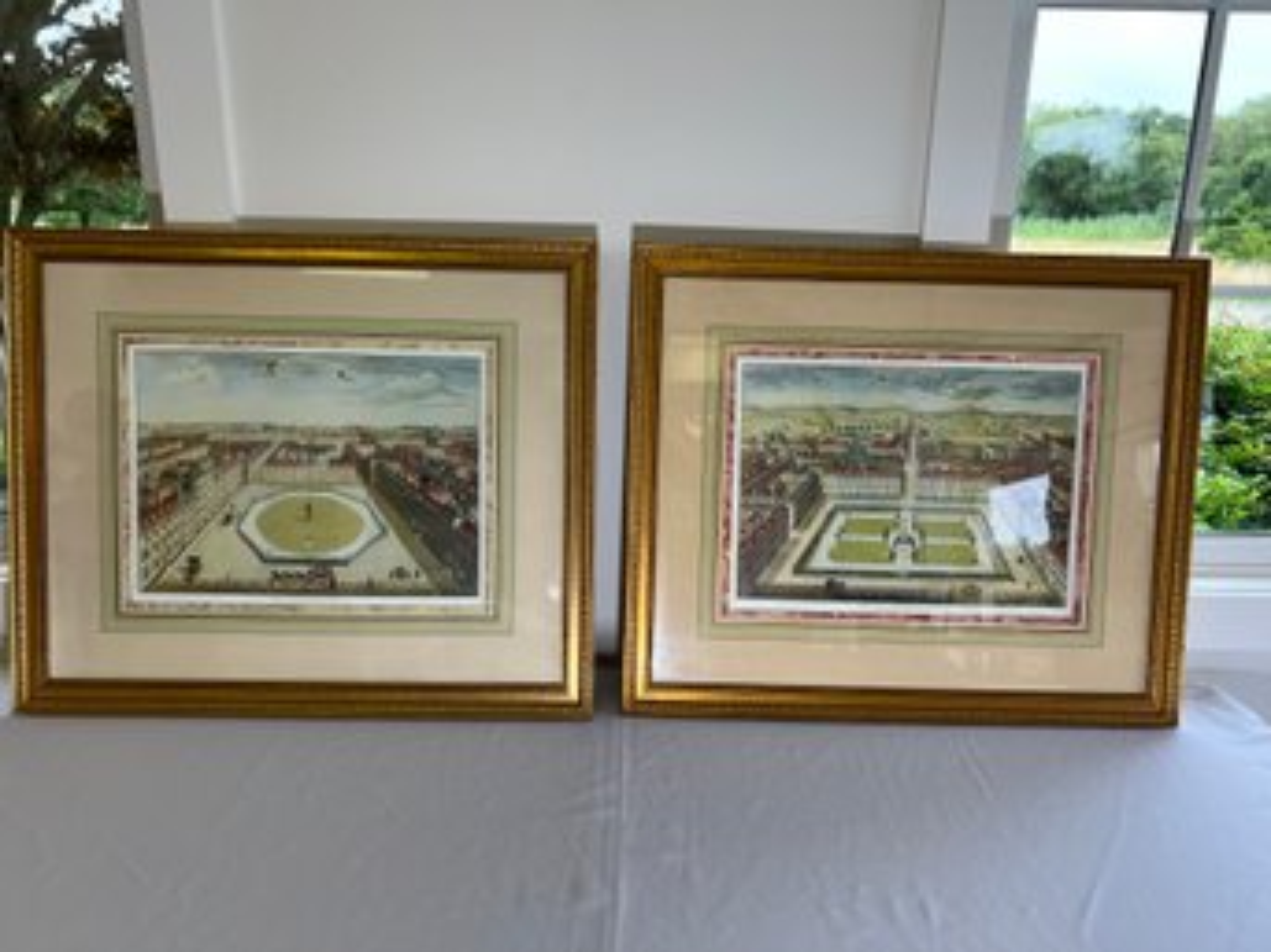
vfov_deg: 53.0
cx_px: 636
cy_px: 476
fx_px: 954
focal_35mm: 26
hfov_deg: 67.3
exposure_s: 1/123
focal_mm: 5.7
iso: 32
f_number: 1.5
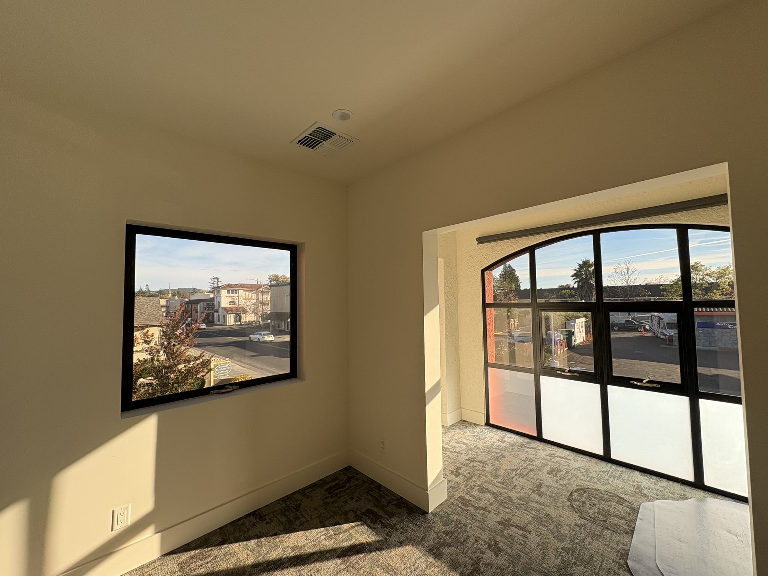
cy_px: 288
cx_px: 384
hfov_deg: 102.1
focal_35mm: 14
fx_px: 311
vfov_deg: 85.7
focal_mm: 2.22
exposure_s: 1/384
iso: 50
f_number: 2.2
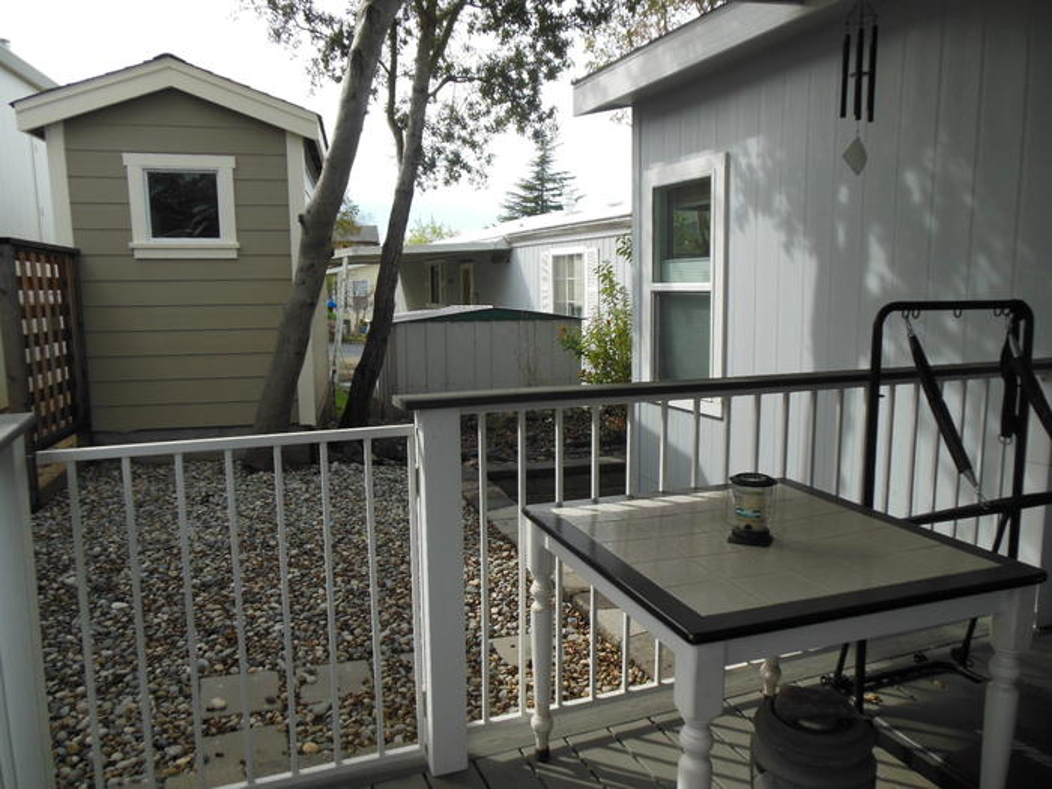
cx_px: 526
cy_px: 394
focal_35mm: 25
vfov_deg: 54.9
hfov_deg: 69.4
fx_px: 760
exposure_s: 1/800
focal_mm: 4.5
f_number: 3.2
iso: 125
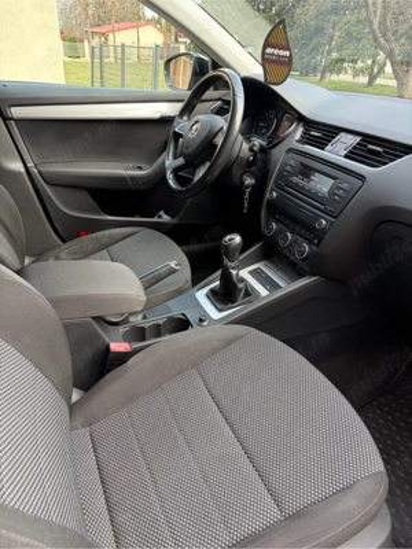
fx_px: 413
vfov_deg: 67.3
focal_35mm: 26
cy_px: 274
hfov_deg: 53.1
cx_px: 206
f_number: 1.6
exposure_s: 1/121
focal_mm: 5.96
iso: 50
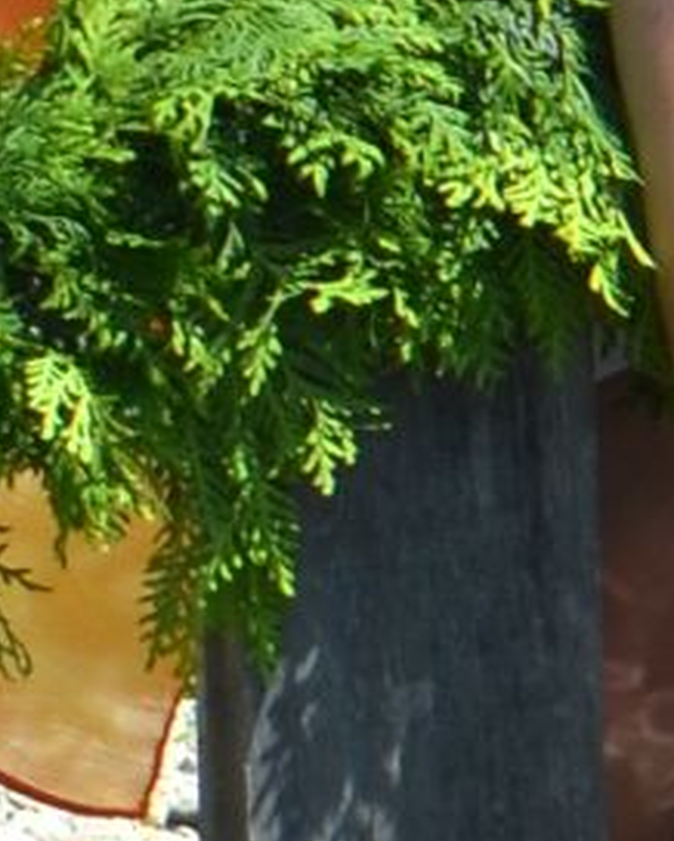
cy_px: 301
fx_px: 46302
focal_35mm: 1859
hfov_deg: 0.8
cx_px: 1704
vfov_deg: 1.0
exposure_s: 1/500
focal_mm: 120
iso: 200
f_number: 8
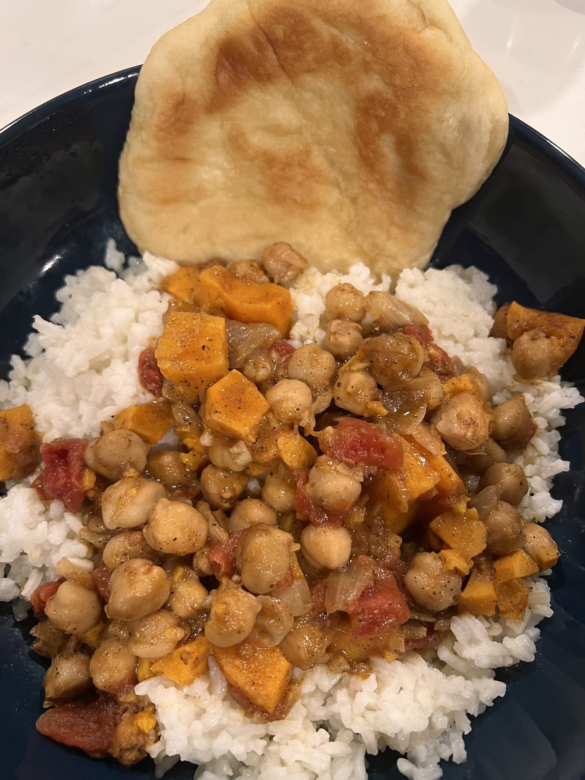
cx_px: 292
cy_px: 390
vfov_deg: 67.3
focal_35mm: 26
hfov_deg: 53.1
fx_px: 586
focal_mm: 5.7
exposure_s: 1/60
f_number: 1.5
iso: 320
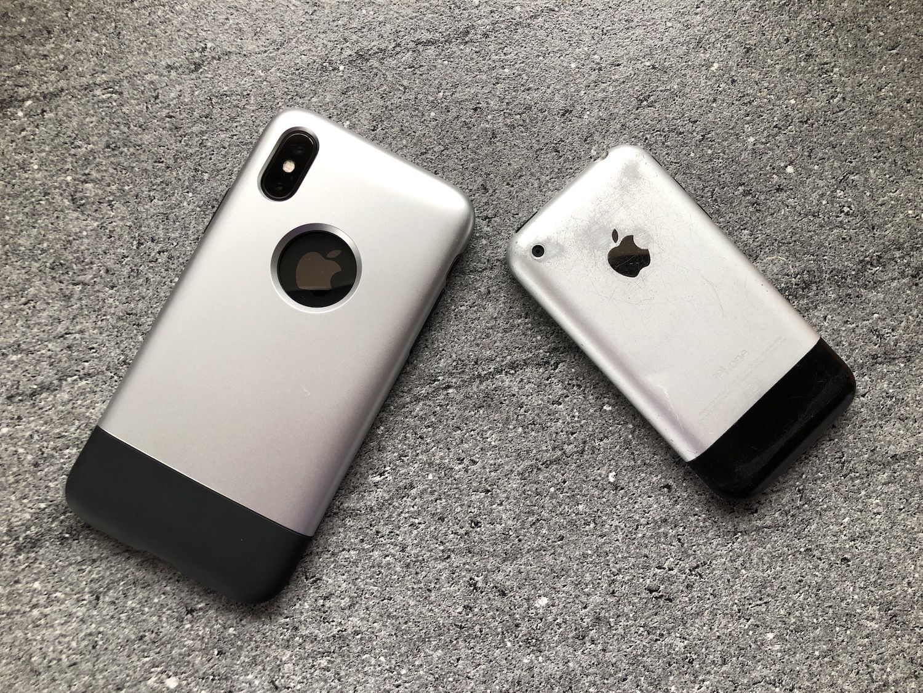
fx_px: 747
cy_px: 346
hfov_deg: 63.4
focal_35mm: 28
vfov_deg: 49.7
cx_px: 462
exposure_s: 1/24
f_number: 1.8
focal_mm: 4
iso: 40
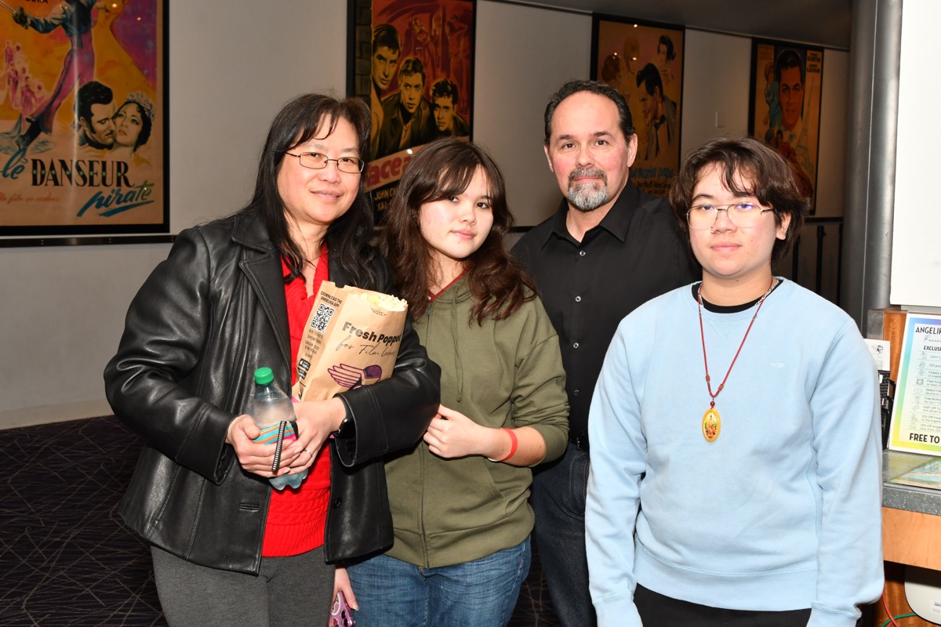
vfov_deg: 25.8
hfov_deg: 37.9
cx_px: 470
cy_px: 314
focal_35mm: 52
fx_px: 1372
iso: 800
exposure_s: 1/180
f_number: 9.5
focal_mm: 35
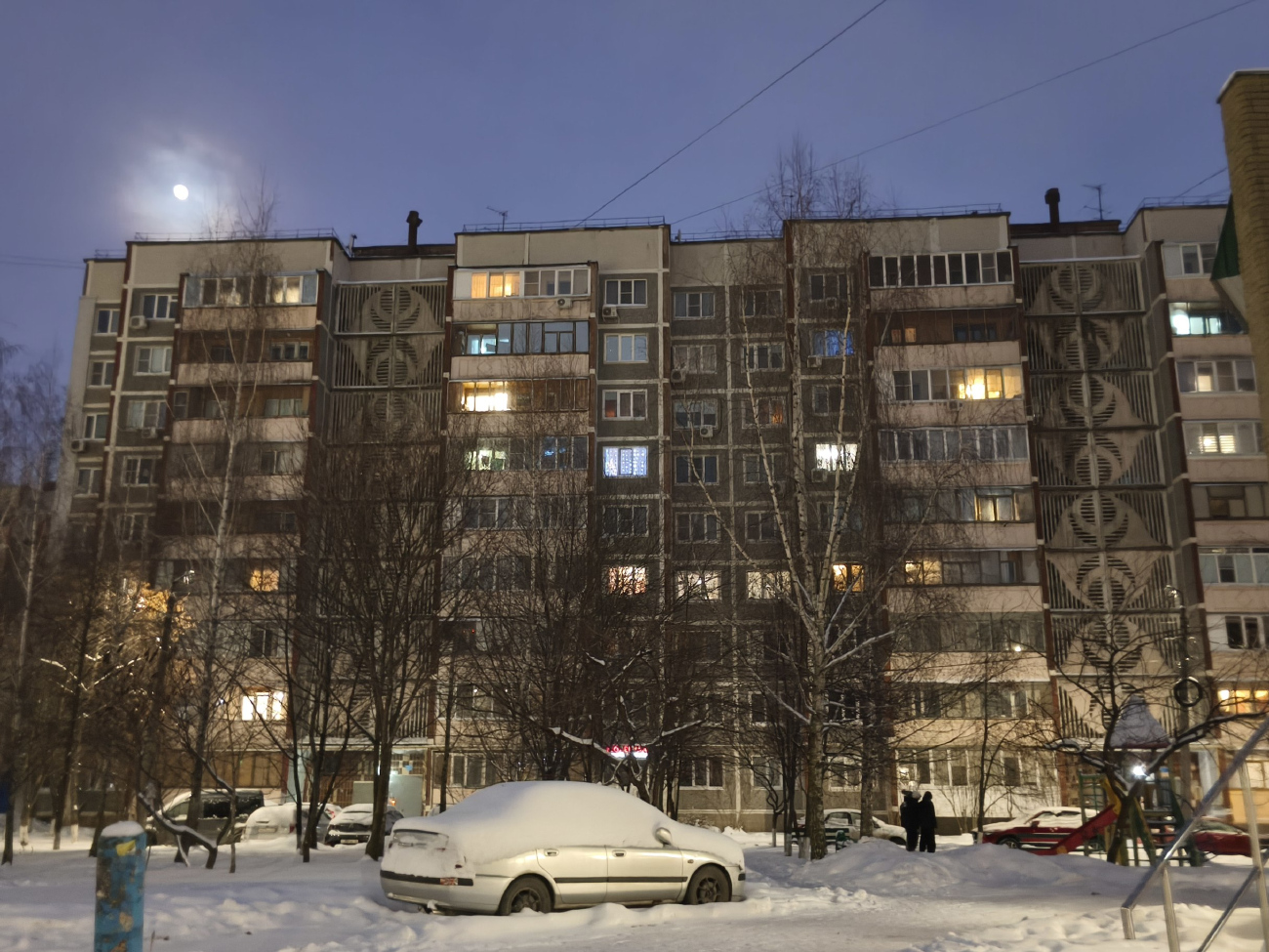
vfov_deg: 42.9
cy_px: 476
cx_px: 634
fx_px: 1210
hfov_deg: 55.4
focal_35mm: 33
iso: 3200
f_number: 1.7
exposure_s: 1/20
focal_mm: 5.35
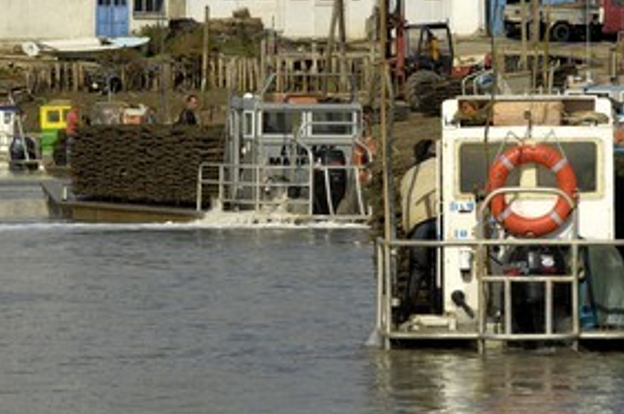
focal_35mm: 381
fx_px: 6593
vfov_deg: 3.6
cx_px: 302
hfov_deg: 5.4
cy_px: 133
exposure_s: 1/320
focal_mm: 170
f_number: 8.5
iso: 100
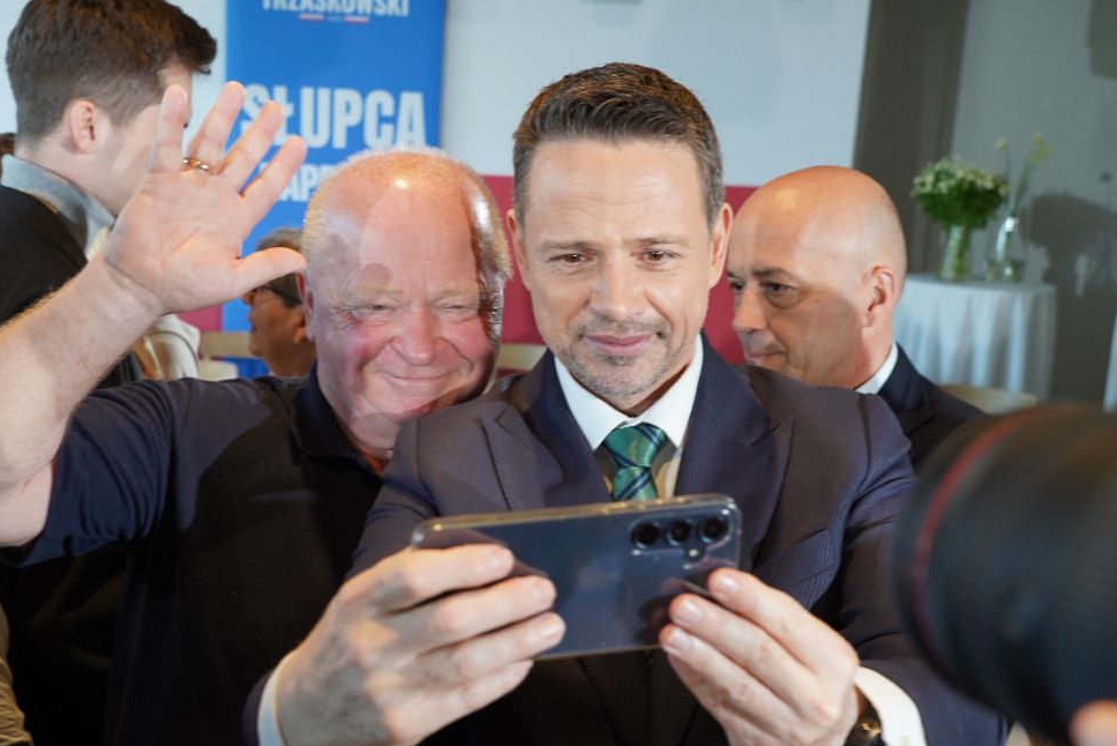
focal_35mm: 47
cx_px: 488
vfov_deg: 28.5
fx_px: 1459
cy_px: 484
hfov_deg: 41.8
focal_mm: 35
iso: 1250
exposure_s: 1/100
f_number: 5.6
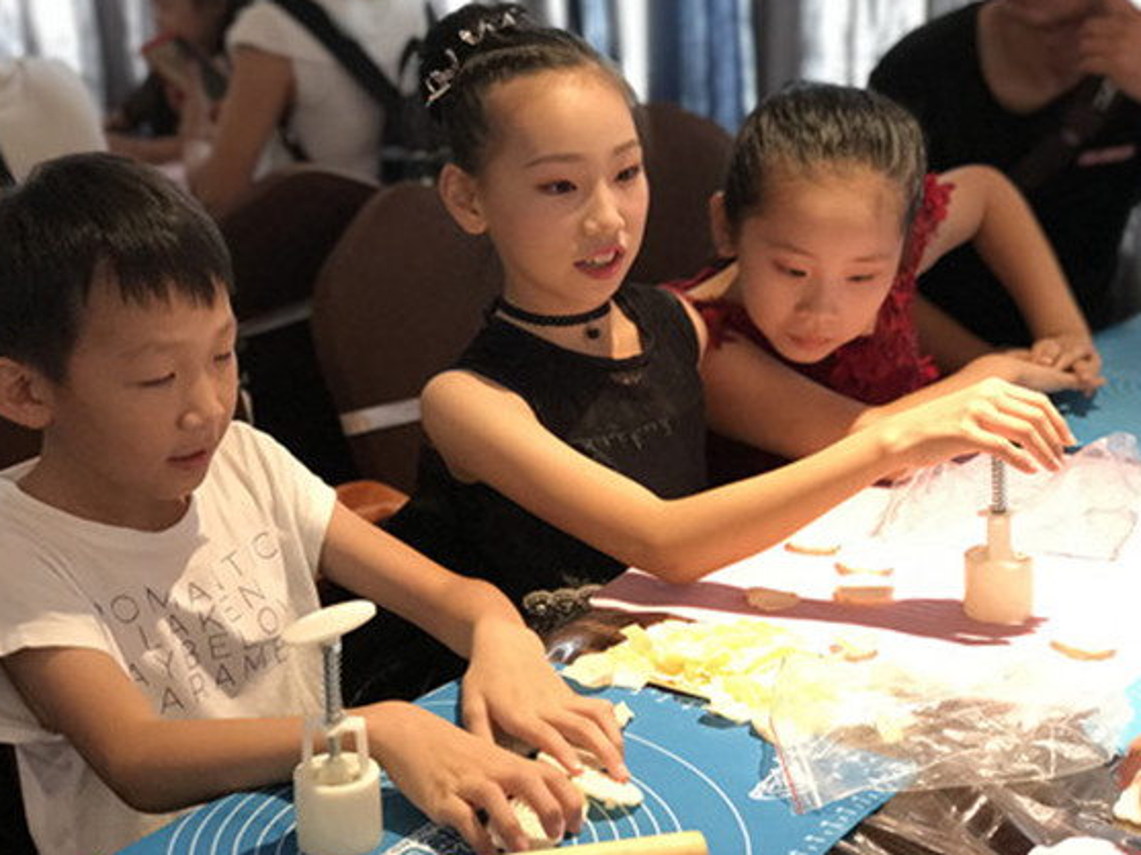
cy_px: 424
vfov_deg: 22.9
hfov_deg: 30.3
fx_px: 2108
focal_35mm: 64
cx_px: 552
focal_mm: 6.6
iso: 320
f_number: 2.8
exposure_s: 1/50
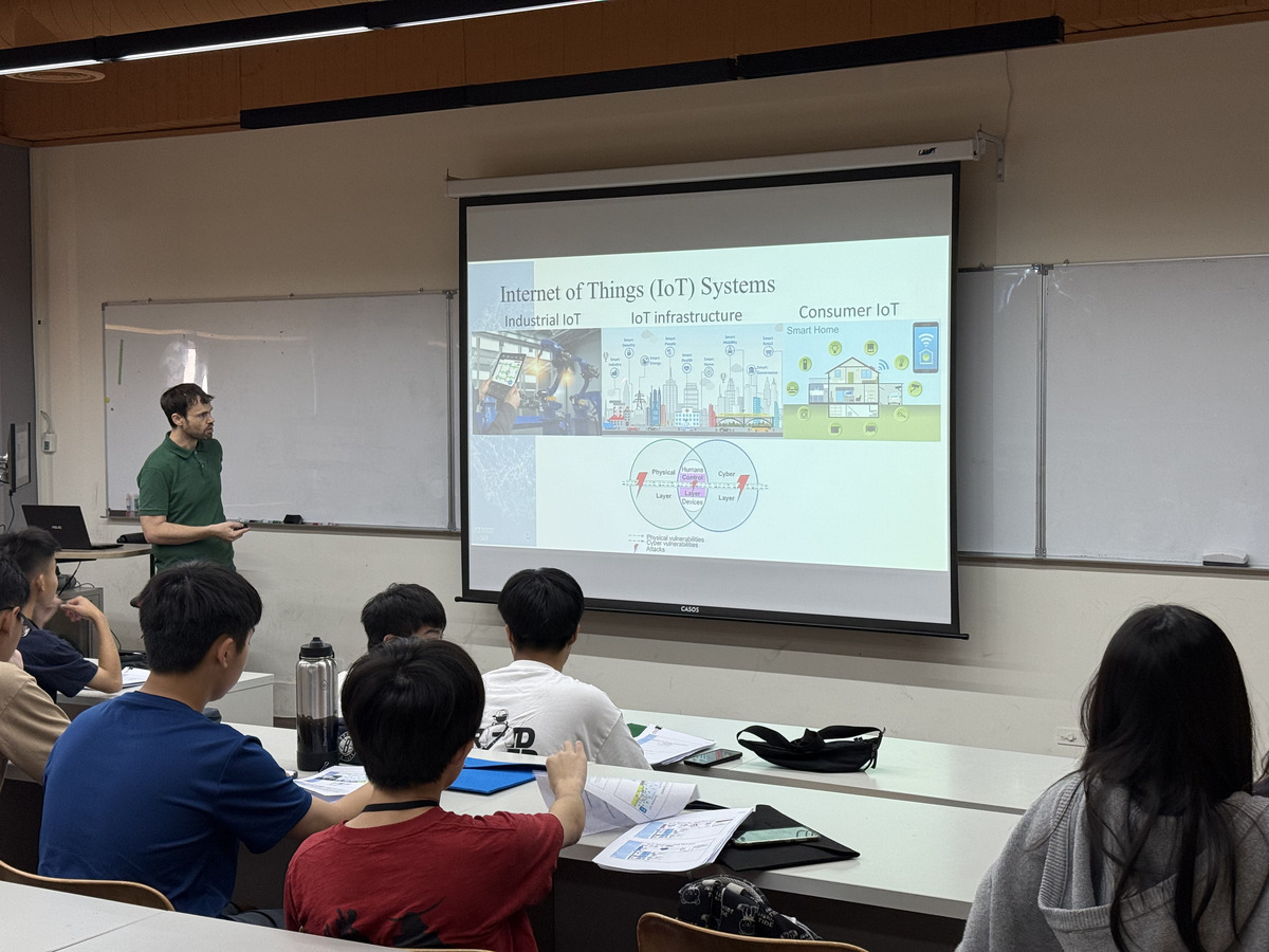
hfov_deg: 39.7
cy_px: 476
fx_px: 1760
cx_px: 634
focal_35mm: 48
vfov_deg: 30.3
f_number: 1.78
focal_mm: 6.76
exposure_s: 1/60
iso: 80
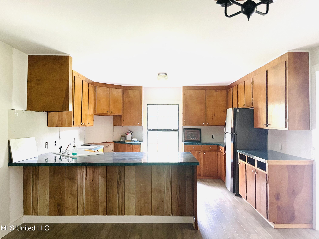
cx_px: 160
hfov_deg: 69.4
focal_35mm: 25
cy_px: 120
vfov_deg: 54.9
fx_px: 230
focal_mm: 5.1
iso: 400
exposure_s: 1/60
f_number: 1.6
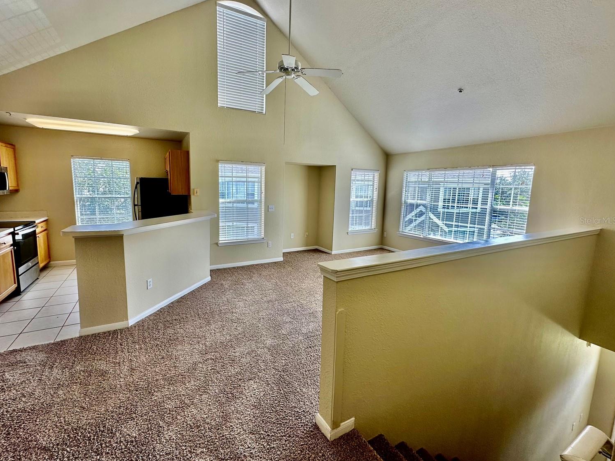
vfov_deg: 81.7
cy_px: 220
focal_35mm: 15
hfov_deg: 98.1
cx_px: 289
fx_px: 267
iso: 40
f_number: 2.2
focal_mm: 2.22
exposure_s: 1/150
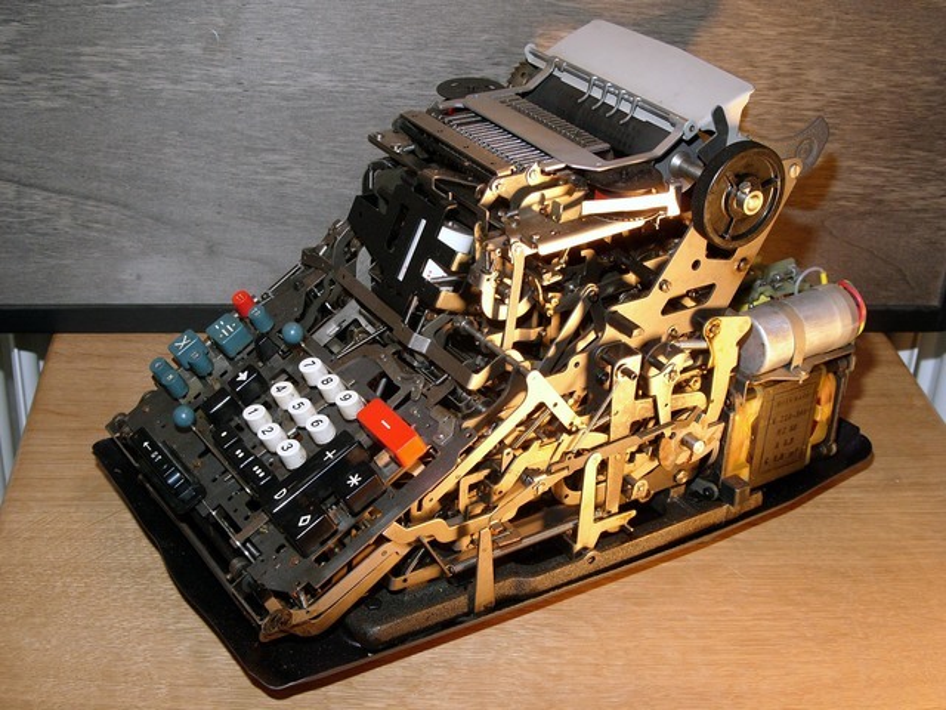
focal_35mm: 56
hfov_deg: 34.3
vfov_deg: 26.1
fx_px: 1530
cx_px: 473
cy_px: 355
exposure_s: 1/60
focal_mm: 14
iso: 100
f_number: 4.5
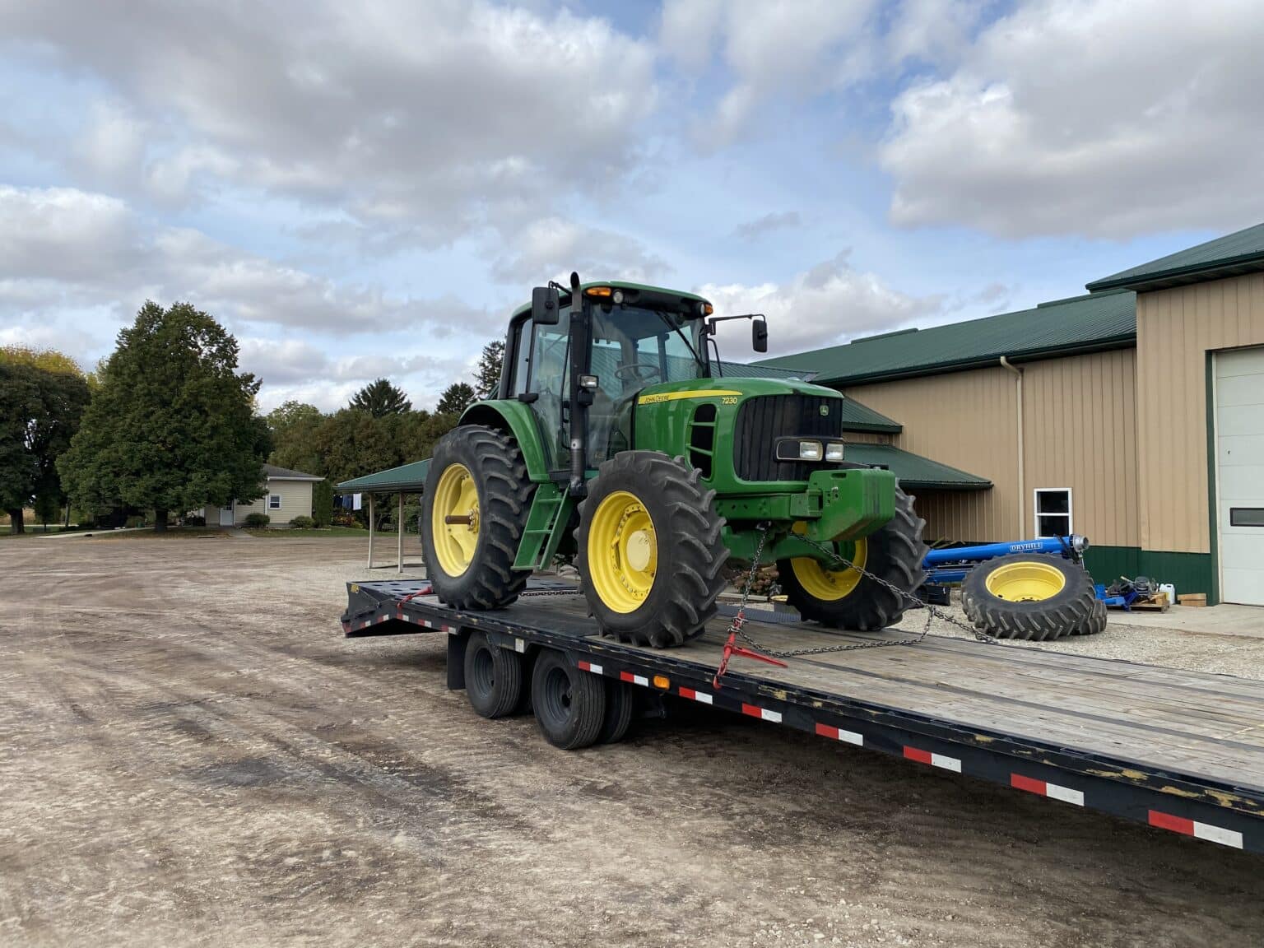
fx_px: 949
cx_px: 632
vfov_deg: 53.1
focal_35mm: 26
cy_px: 474
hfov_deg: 67.3
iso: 32
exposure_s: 1/3125
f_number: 1.8
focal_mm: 4.25
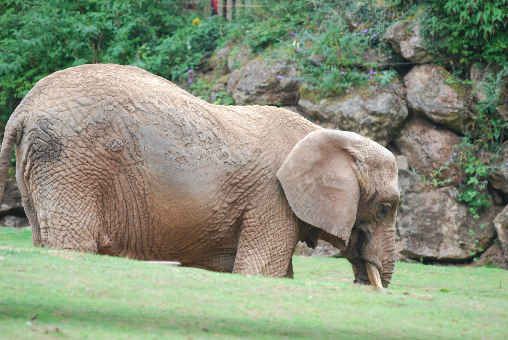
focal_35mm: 255
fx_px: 3603
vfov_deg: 5.4
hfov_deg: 8.1
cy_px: 170
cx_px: 254
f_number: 5
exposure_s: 1/125
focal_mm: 170
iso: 200
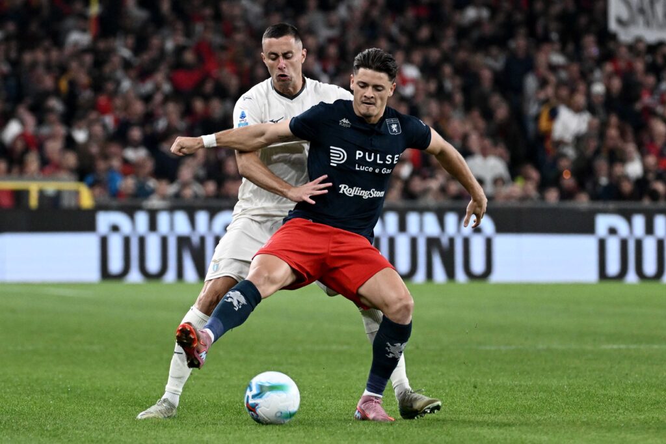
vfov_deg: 3.8
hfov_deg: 5.7
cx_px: 333
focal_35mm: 360
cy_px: 222
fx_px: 6657
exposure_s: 1/1000
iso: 3200
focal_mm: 240
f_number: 4
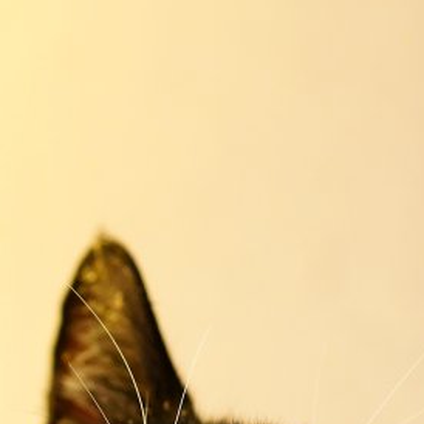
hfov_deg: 6.9
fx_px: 3437
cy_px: 722
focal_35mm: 248
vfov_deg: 6.9
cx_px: -224
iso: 1600
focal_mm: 50
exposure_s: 1/40
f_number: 2
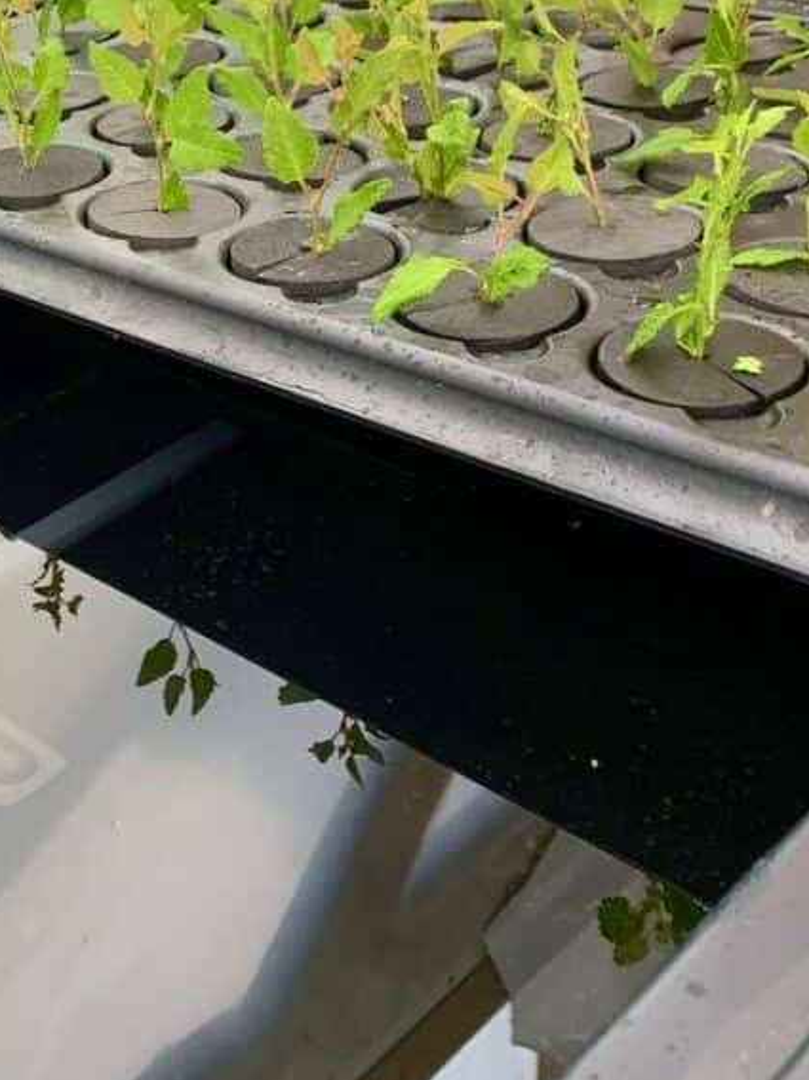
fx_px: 1714
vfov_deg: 34.8
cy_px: 440
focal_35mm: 55
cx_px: 206
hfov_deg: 26.2
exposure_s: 1/121
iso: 80
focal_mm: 4.25
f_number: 1.8
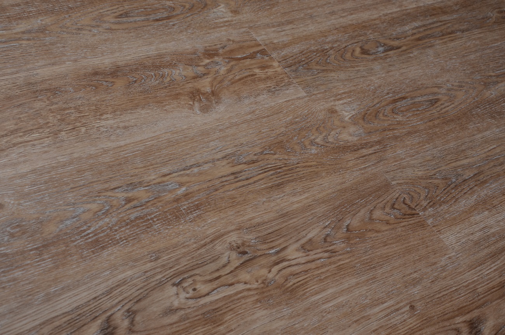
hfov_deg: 35.1
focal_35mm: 57
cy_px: 168
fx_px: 798
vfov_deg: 23.7
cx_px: 252
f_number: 7.1
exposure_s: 1/100
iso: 100
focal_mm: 38
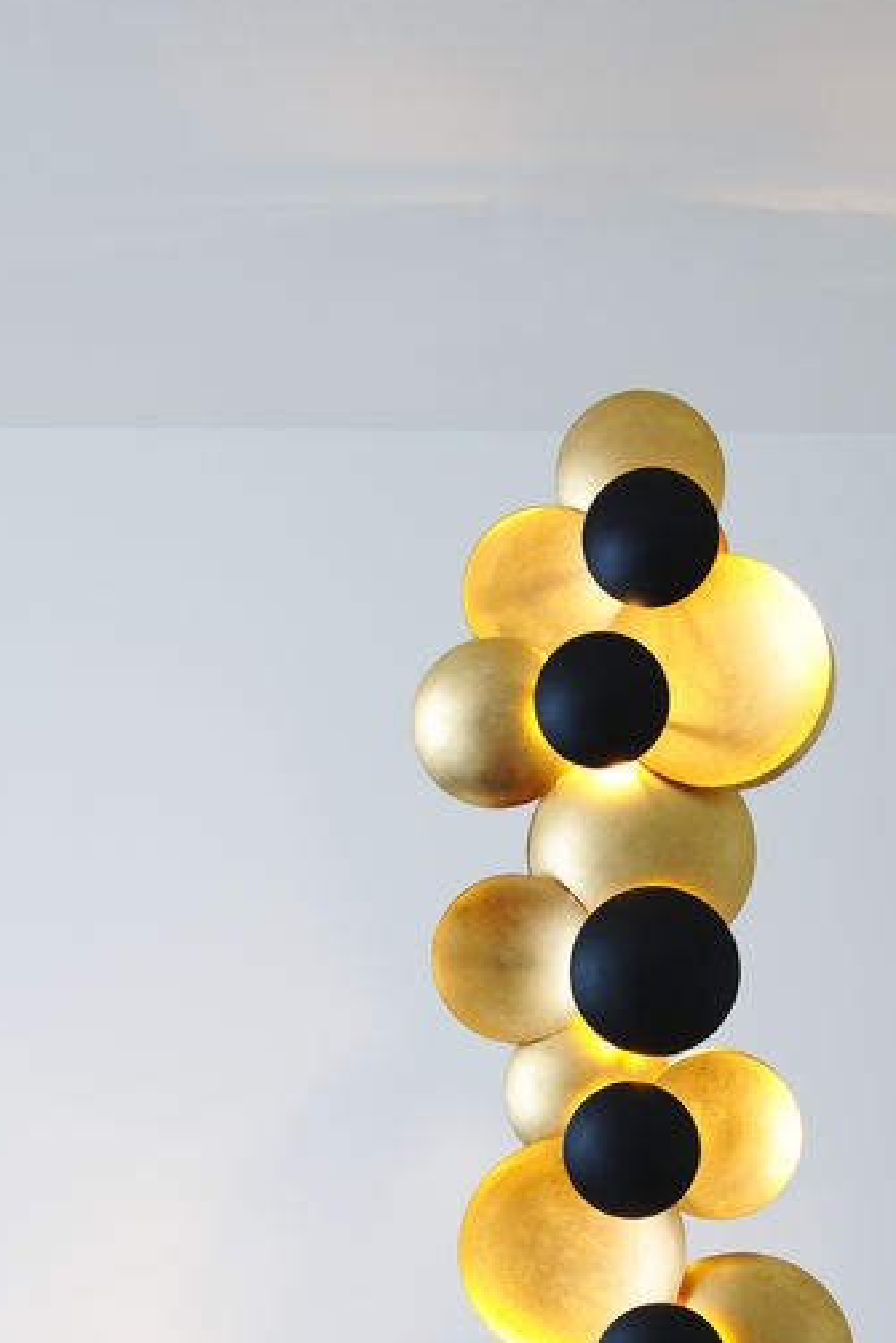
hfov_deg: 20.0
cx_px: 599
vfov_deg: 28.3
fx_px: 2537
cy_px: 1264
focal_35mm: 68
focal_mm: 35
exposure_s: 1/6
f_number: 9
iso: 100
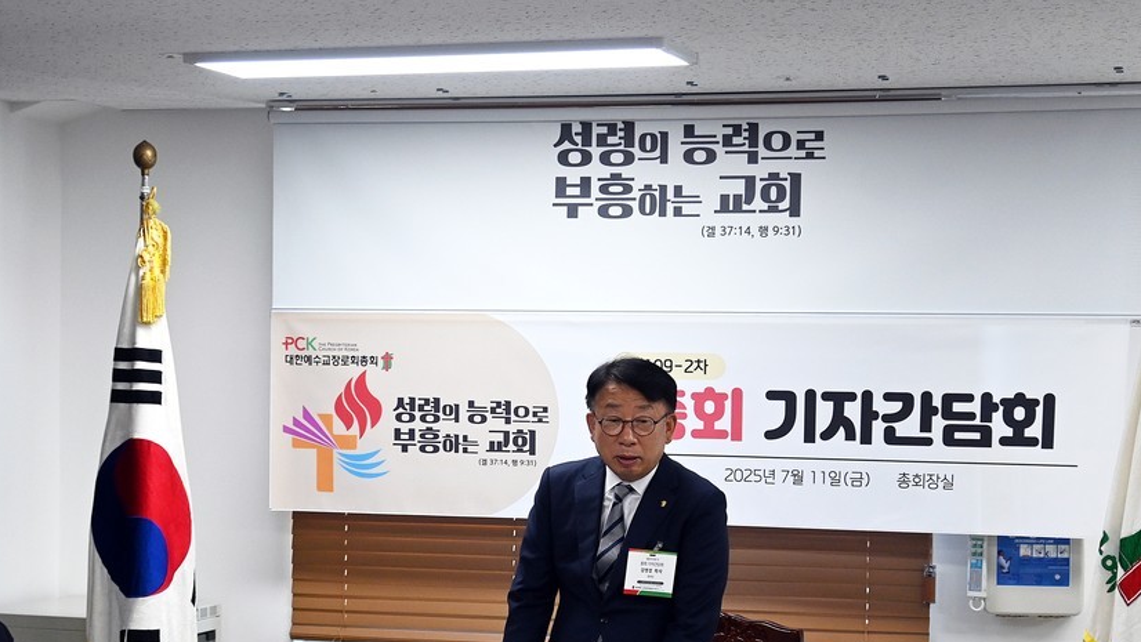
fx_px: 2246
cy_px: 510
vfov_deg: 16.2
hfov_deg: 28.5
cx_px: 524
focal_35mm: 74
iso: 640
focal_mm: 30.5
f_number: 4.8
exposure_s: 1/125
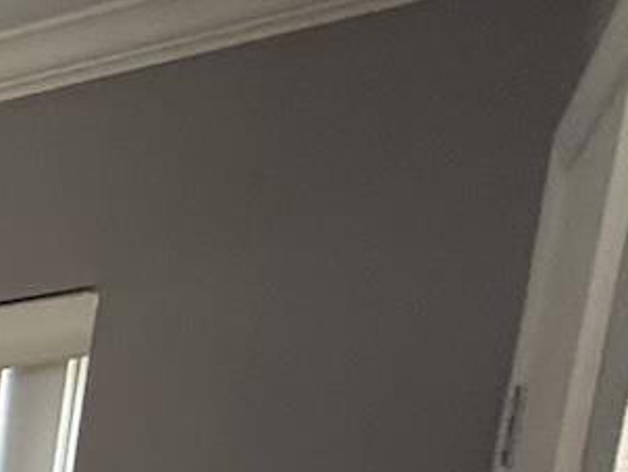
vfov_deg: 13.1
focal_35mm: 89
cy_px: 1081
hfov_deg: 11.0
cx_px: -1335
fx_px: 1616
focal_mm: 2.22
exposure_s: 1/60
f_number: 2.2
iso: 250
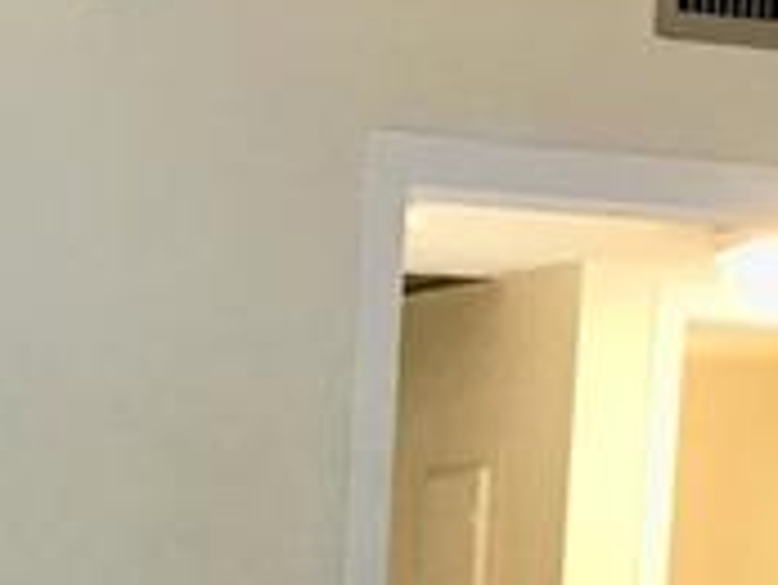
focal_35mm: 143
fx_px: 3216
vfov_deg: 9.9
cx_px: -4
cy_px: 1008
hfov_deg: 13.6
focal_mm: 3.3
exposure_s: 1/30
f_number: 2.4
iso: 80
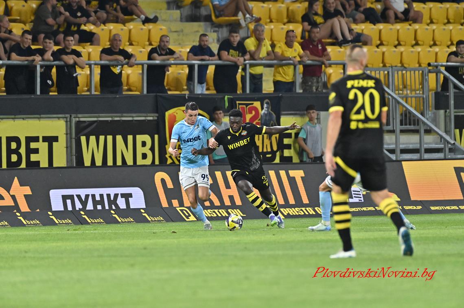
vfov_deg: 2.9
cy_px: 154
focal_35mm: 480
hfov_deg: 4.3
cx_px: 232
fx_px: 6181
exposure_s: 1/1600
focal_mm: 480
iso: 7200
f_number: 6.3
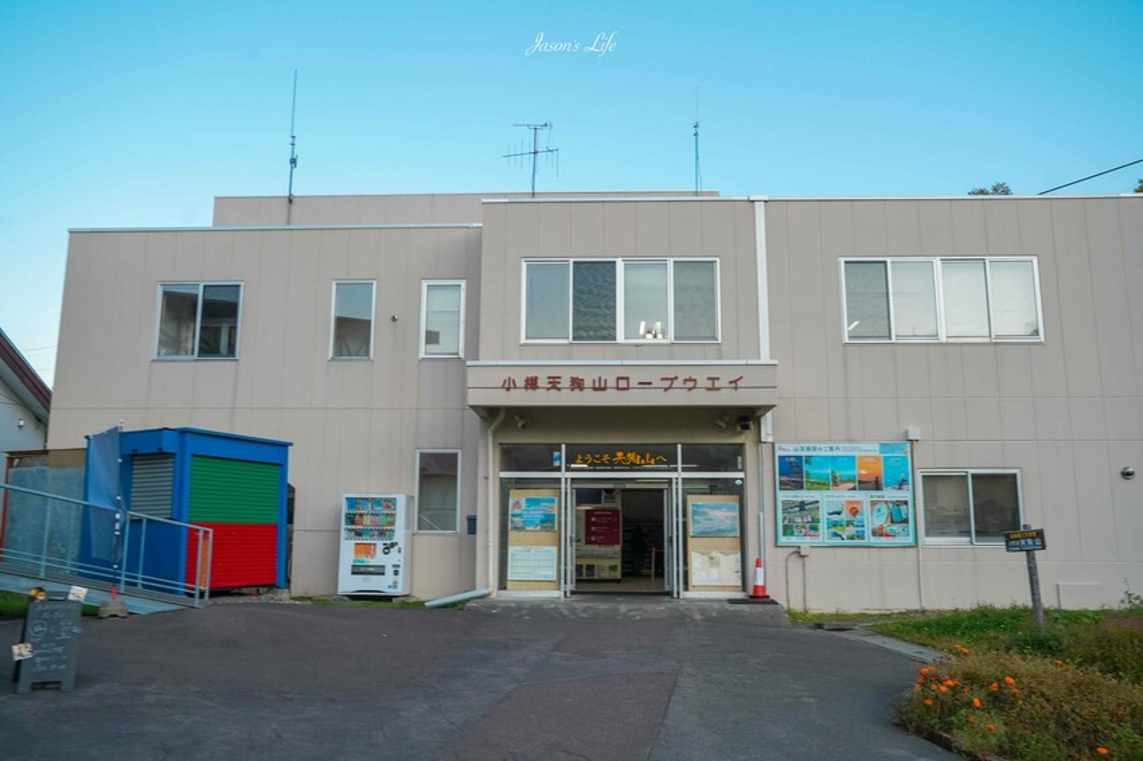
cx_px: 572
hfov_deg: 63.7
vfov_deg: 44.9
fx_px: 920
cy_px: 380
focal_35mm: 29
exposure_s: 1/80
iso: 100
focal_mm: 29
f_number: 5
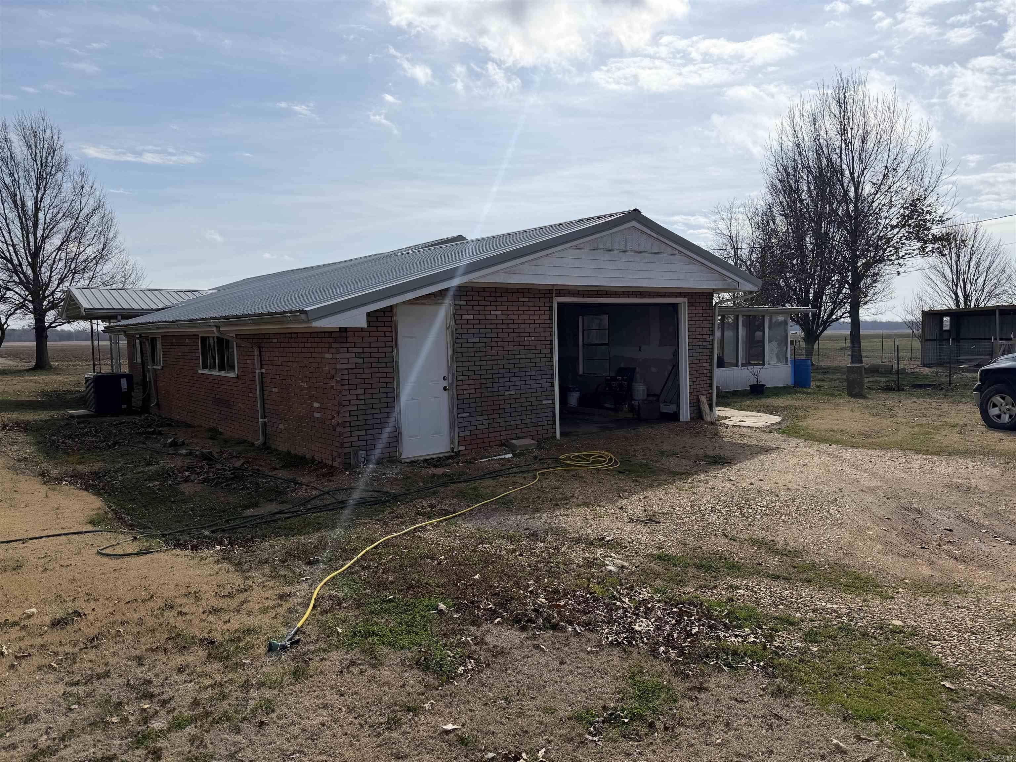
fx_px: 704
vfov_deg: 56.8
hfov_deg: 71.6
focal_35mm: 24
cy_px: 381
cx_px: 508
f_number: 1.78
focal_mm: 6.76
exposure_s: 1/11905
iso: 80
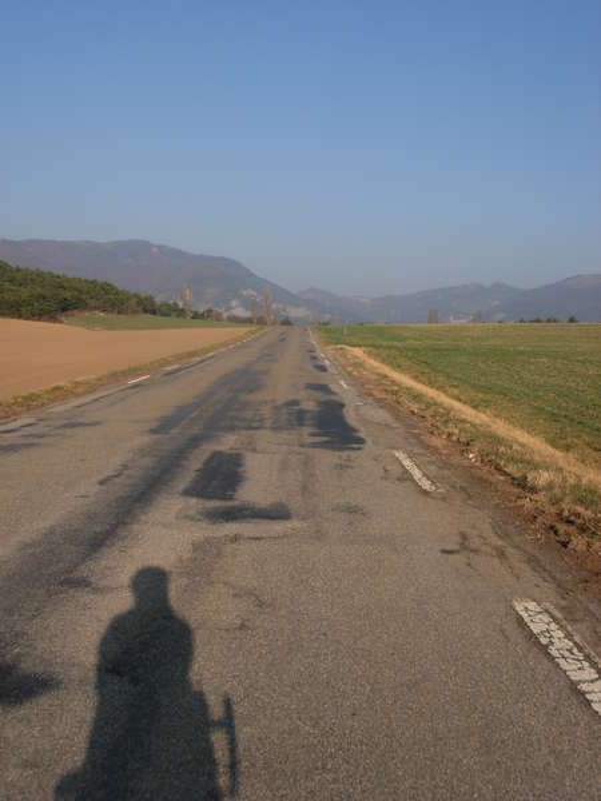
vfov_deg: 49.0
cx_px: 300
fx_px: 880
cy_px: 400
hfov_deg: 37.7
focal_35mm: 38
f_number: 4.9
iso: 79
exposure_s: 1/592
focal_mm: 6.3
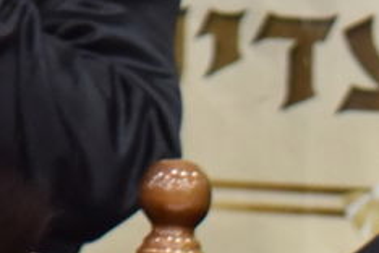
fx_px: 6179
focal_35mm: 587
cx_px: 862
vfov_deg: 2.3
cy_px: 521
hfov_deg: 3.5
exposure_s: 1/160
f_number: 4
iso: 2000
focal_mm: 98
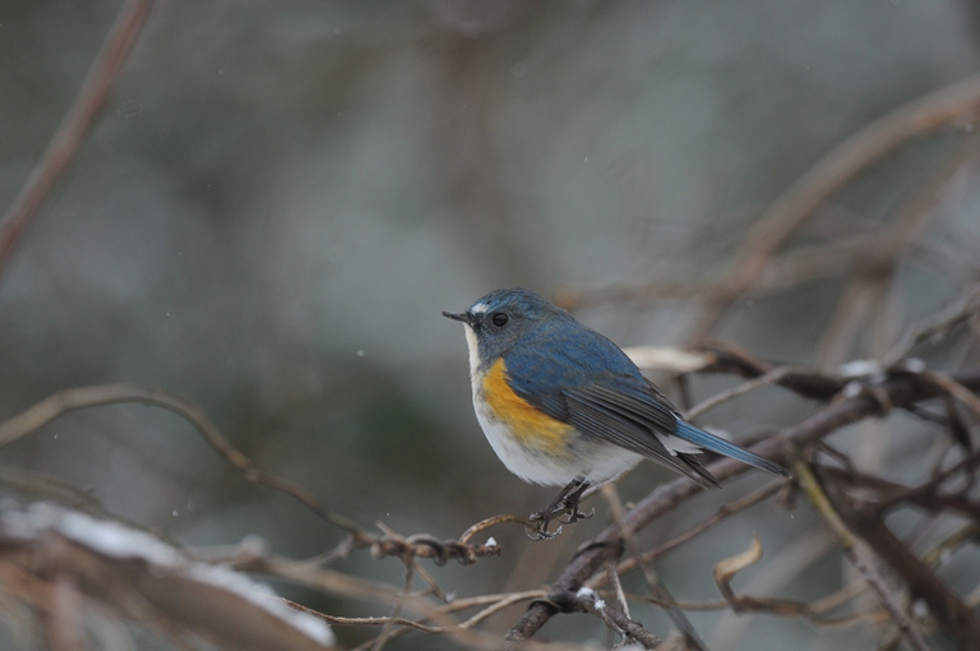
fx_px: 20391
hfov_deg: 2.8
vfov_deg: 1.8
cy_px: 326
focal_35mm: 750
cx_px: 490
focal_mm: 500
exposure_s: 1/800
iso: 400
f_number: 4
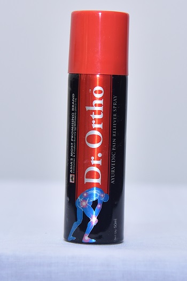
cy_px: 140
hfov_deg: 17.5
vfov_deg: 26.0
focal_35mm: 78
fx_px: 609
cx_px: 94
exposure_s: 1/160
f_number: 4
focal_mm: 78
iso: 1250
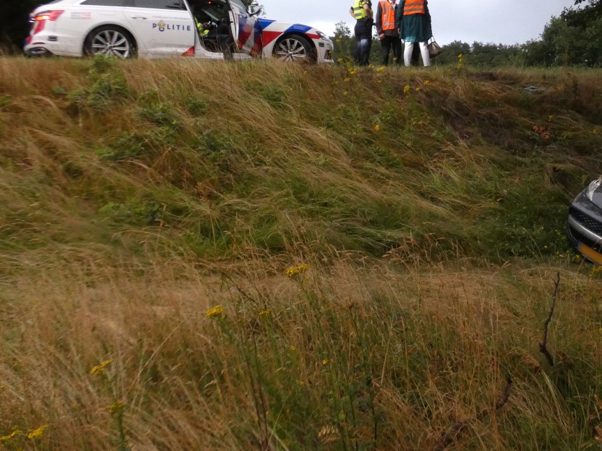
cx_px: 452
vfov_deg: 28.6
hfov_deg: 37.3
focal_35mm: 50
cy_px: 98
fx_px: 870
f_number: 3.3
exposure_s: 1/80
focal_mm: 5.3
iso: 500
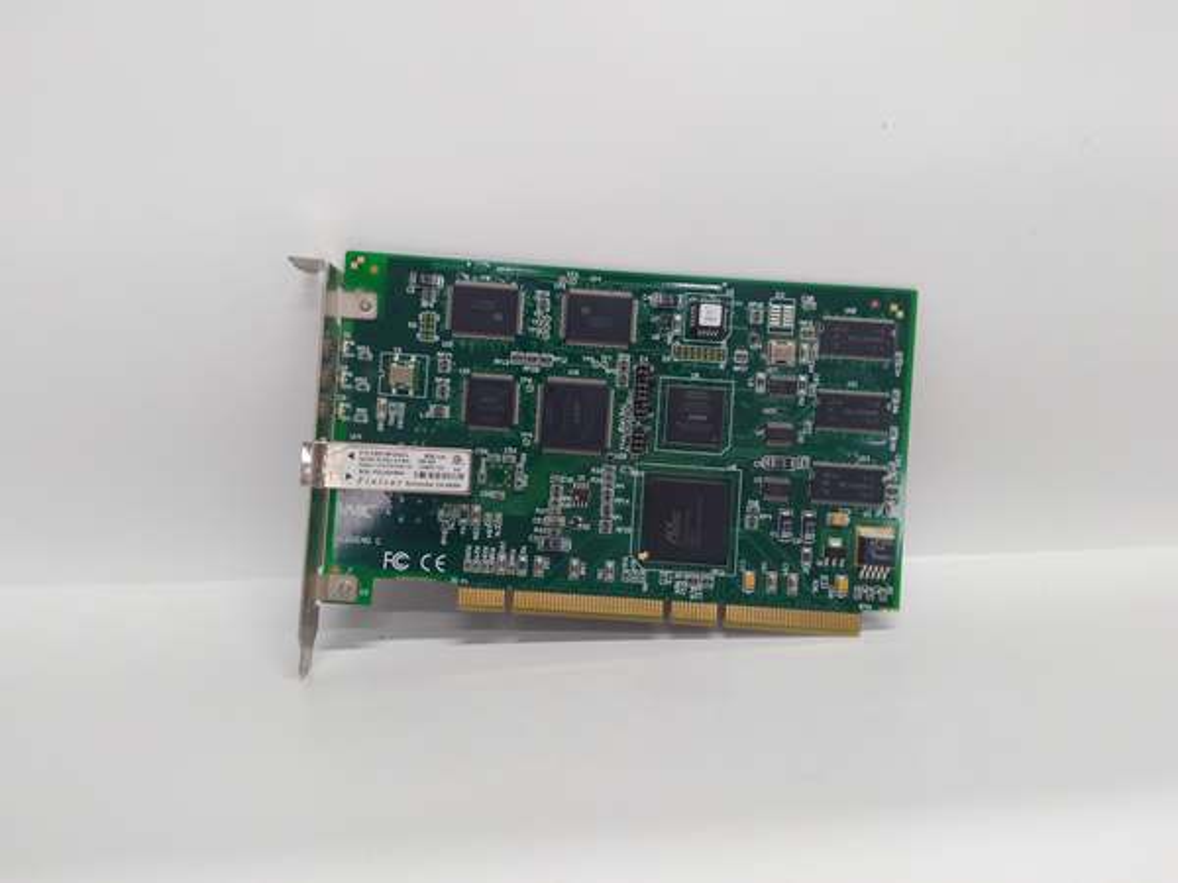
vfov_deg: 51.4
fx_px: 919
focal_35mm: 27
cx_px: 589
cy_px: 442
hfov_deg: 65.3
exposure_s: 1/33
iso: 144
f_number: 2
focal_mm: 3.79
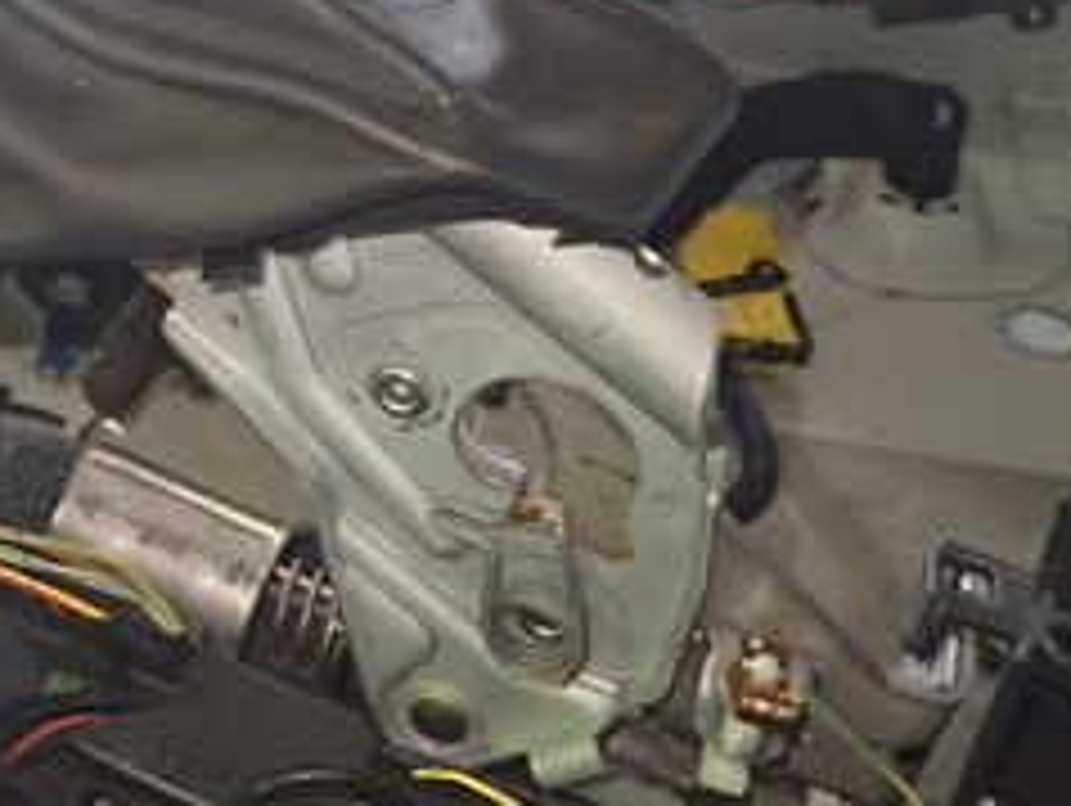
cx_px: 112
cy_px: 90
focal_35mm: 63
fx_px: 1951
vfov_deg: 22.8
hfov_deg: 29.5
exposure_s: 1/30
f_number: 2
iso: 500
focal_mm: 4.5
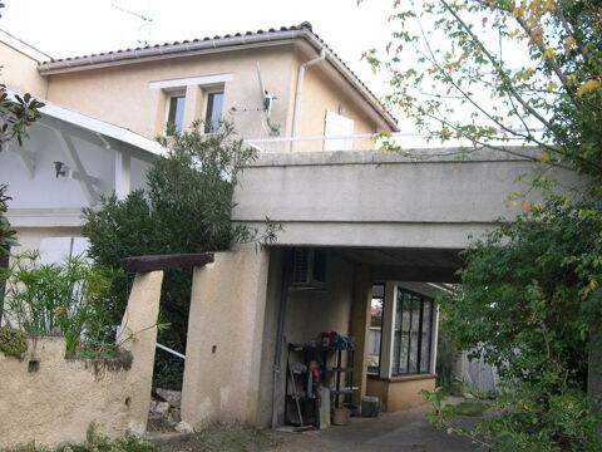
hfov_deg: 49.0
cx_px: 301
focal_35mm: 38
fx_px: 661
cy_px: 226
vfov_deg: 37.7
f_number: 2.8
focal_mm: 8
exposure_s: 1/106
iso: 100
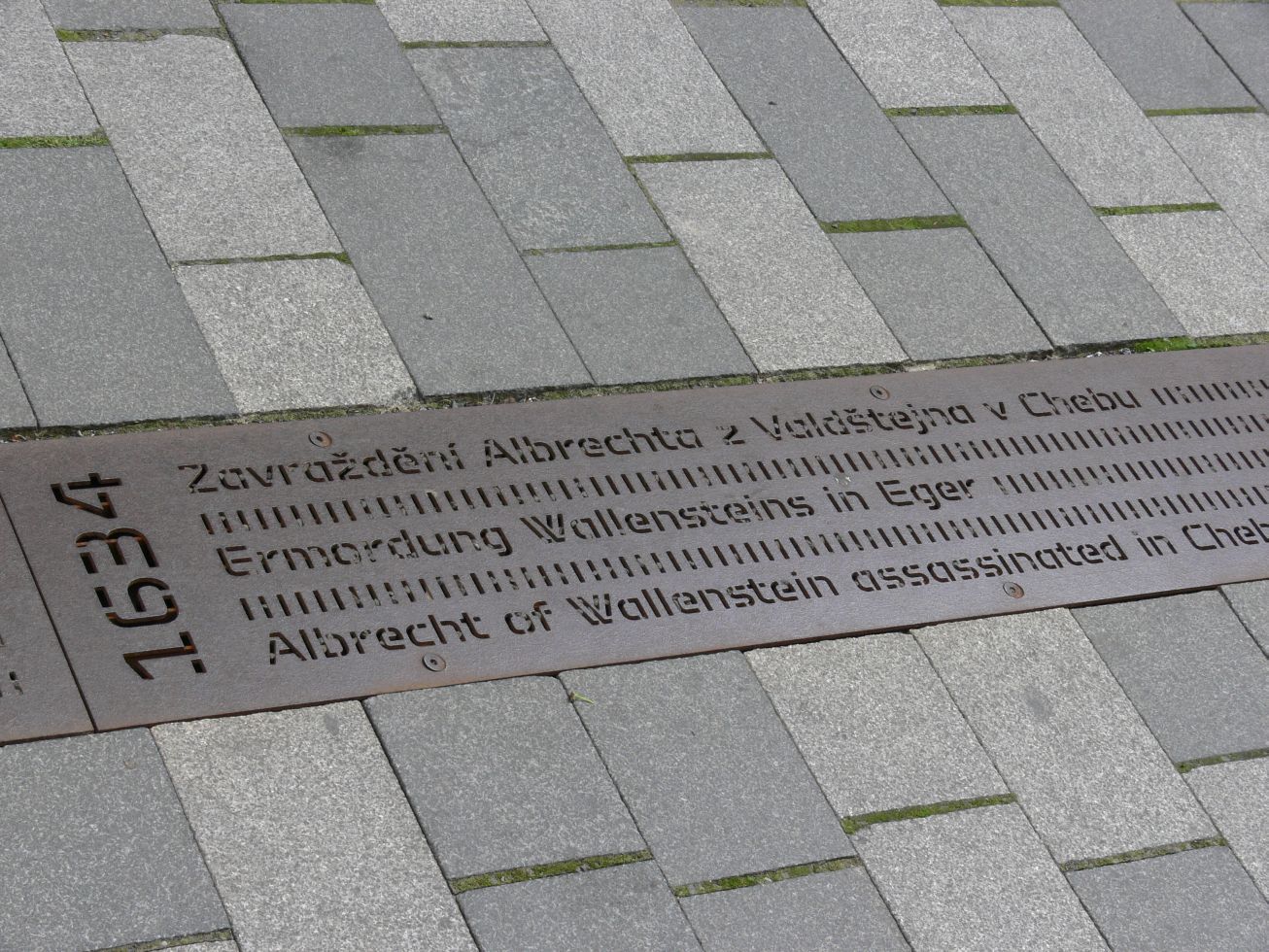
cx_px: 634
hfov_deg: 24.4
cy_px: 476
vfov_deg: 18.4
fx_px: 2933
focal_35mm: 80
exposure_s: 1/160
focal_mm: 17
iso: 100
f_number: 5.6
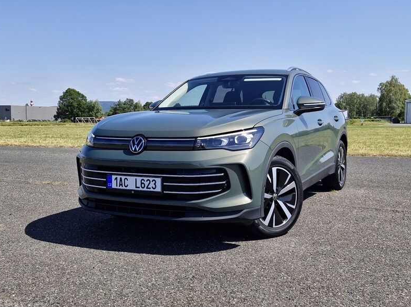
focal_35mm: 25
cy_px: 156
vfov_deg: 54.8
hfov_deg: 69.4
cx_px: 200
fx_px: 296
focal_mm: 5.54
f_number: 1.8
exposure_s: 1/1768
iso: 50
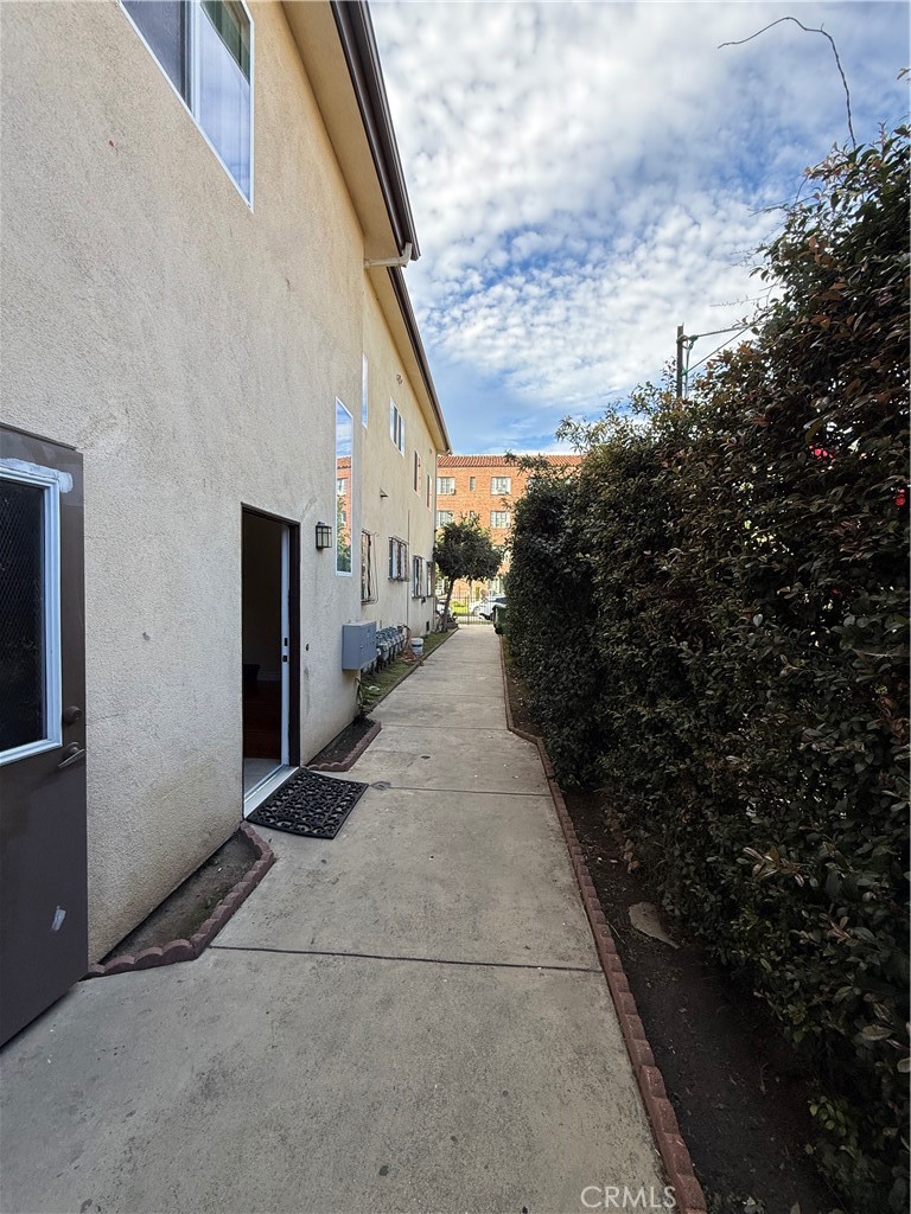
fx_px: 491
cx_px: 456
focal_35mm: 14
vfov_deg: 102.1
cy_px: 607
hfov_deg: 85.7
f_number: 2.2
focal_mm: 2.22
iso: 64
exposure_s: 1/408
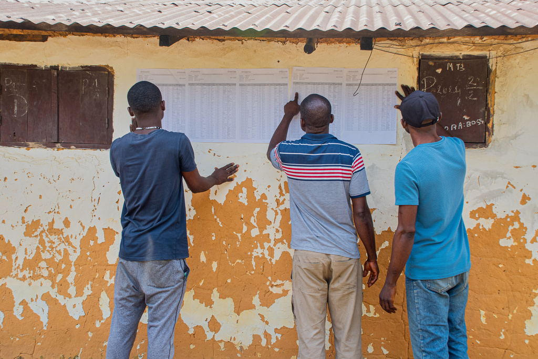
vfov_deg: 26.0
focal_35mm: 52
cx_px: 269
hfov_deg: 38.2
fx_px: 777
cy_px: 180
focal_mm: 35
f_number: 5.6
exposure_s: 1/125
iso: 250
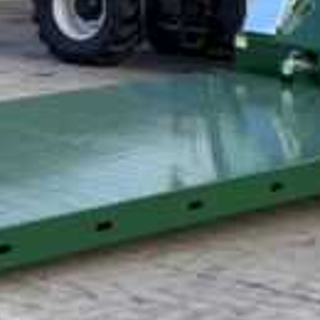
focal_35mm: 126
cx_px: 39
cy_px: 54
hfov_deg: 13.7
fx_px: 1318
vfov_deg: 13.8
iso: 16
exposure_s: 1/276
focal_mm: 3
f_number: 1.8
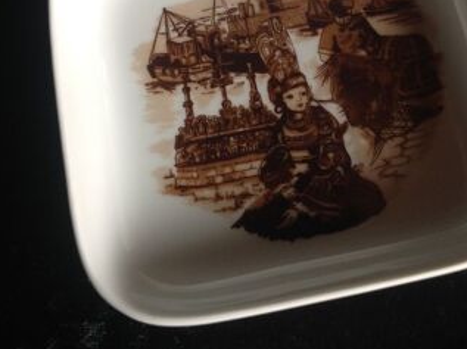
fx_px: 714
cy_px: 94
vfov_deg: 27.2
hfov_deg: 36.1
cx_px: 280
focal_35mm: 53
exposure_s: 1/15
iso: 80
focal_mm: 4.28
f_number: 2.4
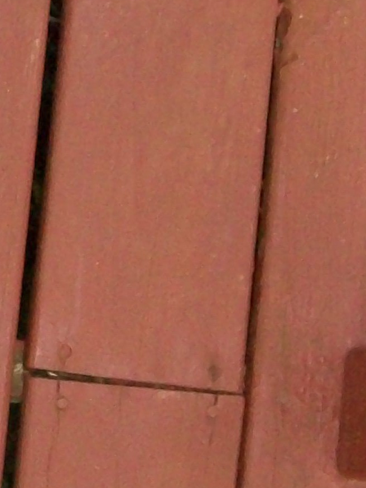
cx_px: -211
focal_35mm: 143
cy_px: 175
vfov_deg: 13.8
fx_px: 2015
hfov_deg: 10.0
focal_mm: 6
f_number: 2.7
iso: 160
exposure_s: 1/60
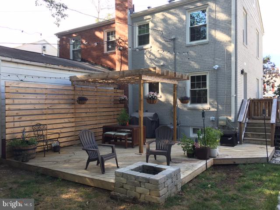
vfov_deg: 48.2
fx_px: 235
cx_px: 140
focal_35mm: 29
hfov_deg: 61.7
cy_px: 105
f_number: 2.2
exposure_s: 1/120
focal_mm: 4.15
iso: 25
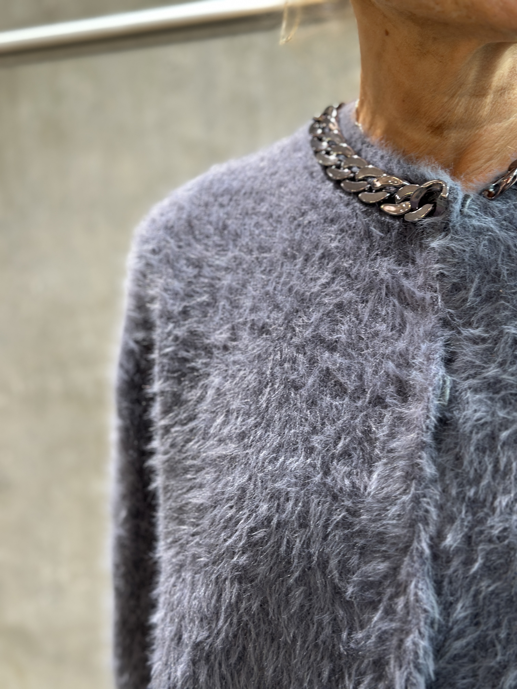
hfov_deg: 30.3
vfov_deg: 39.7
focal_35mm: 48
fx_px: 956
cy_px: 344
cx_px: 258
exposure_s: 1/50
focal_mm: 6.86
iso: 100
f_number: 1.78
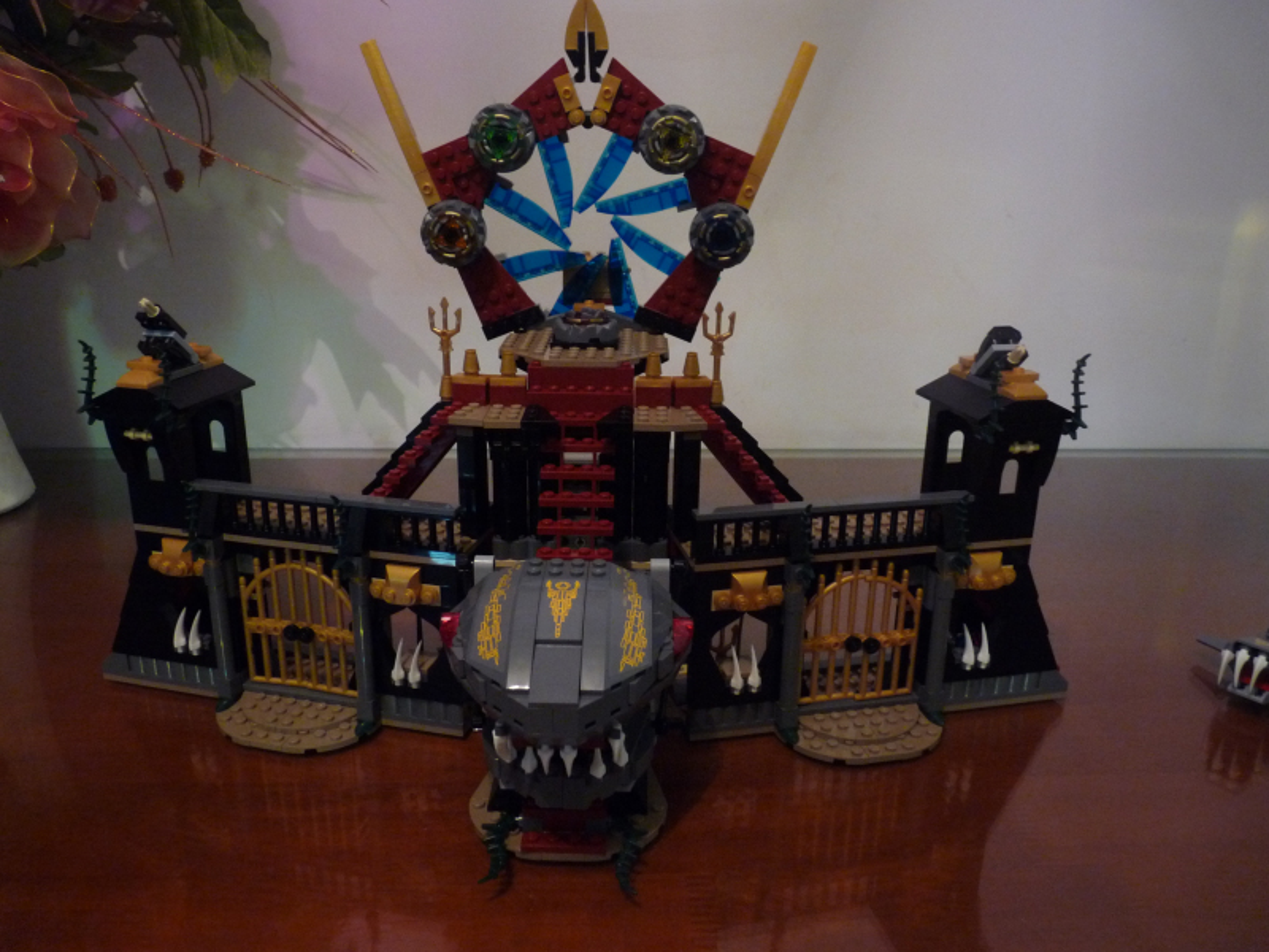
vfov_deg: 51.4
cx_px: 634
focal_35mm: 27
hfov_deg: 65.3
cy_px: 476
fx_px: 990
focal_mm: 4.8
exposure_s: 1/8
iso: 400
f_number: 2.8
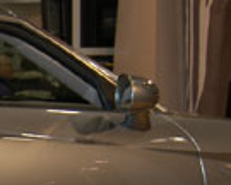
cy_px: 207
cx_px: -64
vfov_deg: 9.1
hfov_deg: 11.2
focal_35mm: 169
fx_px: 1155
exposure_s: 1/60
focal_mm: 24
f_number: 5
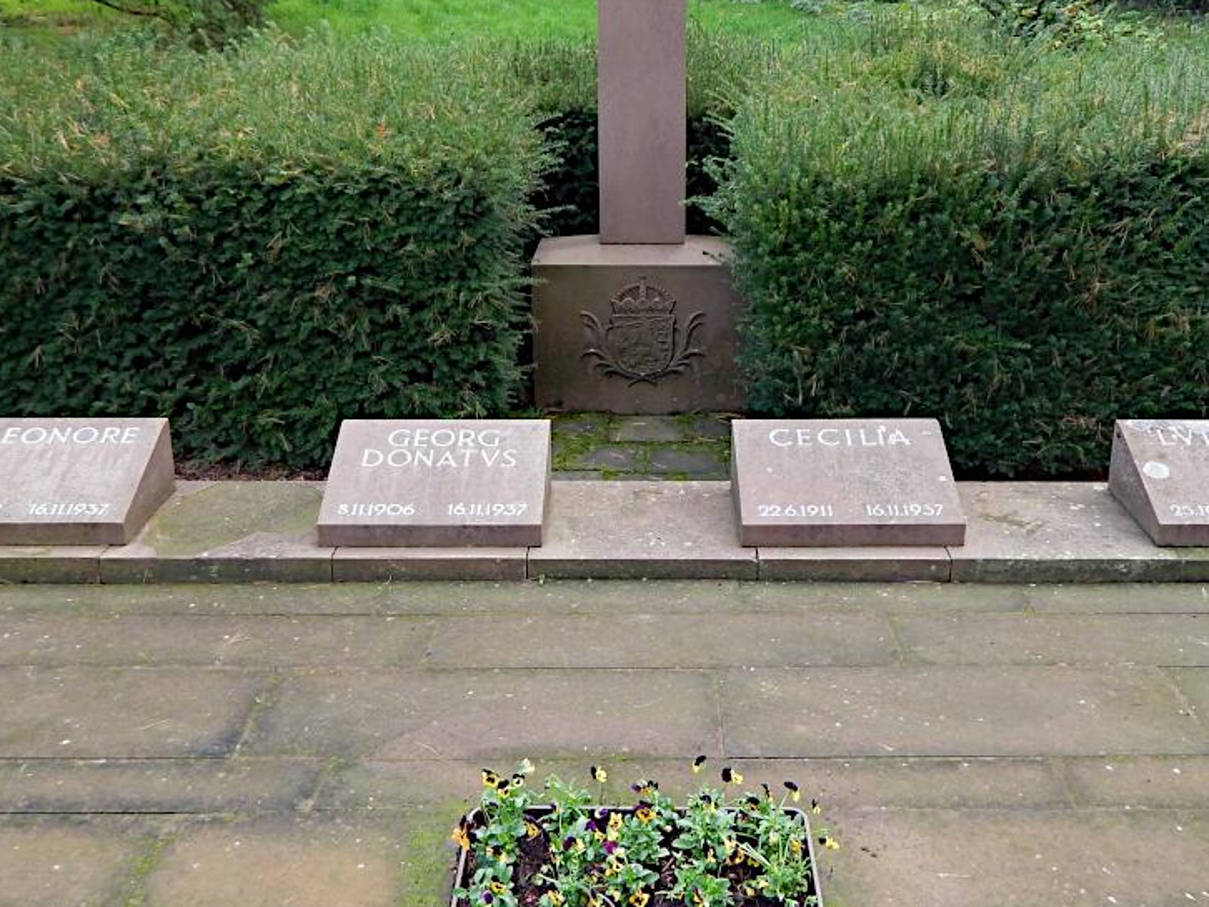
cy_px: 386
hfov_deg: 48.9
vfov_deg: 37.7
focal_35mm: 38
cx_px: 636
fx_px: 1328
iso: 125
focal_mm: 4
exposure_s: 1/100
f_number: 3
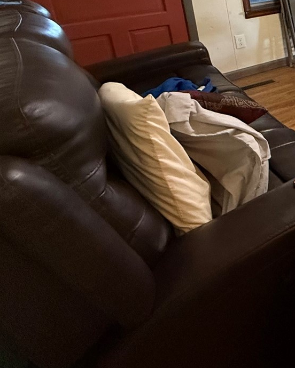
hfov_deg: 25.3
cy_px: 28
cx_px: 478
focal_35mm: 38
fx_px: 415
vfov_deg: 43.3
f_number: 2.2
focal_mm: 2.22
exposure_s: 1/60
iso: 640
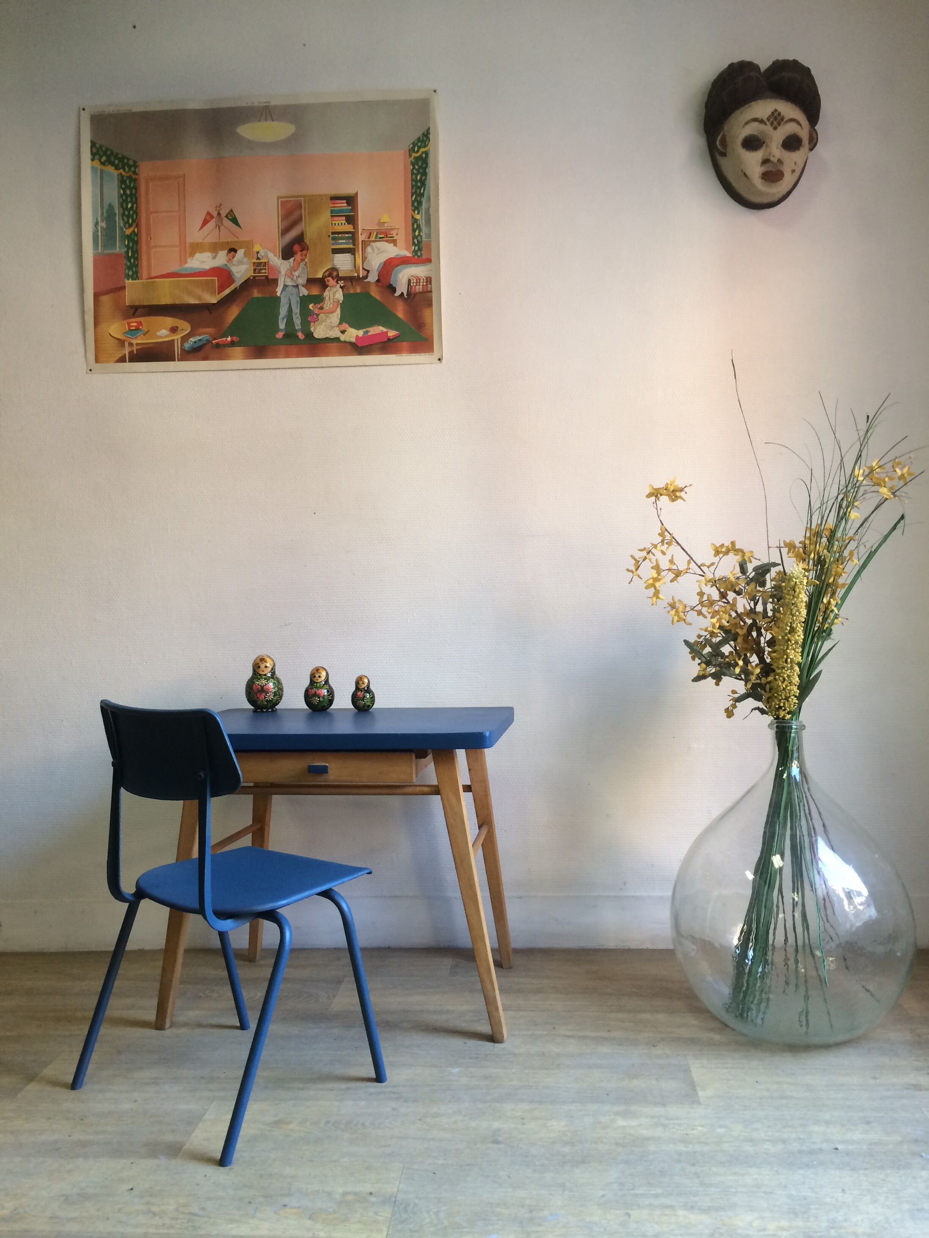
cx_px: 464
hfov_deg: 48.2
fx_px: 1038
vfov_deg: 61.7
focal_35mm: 29
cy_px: 619
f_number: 2.2
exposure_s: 1/33
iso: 125
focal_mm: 4.15
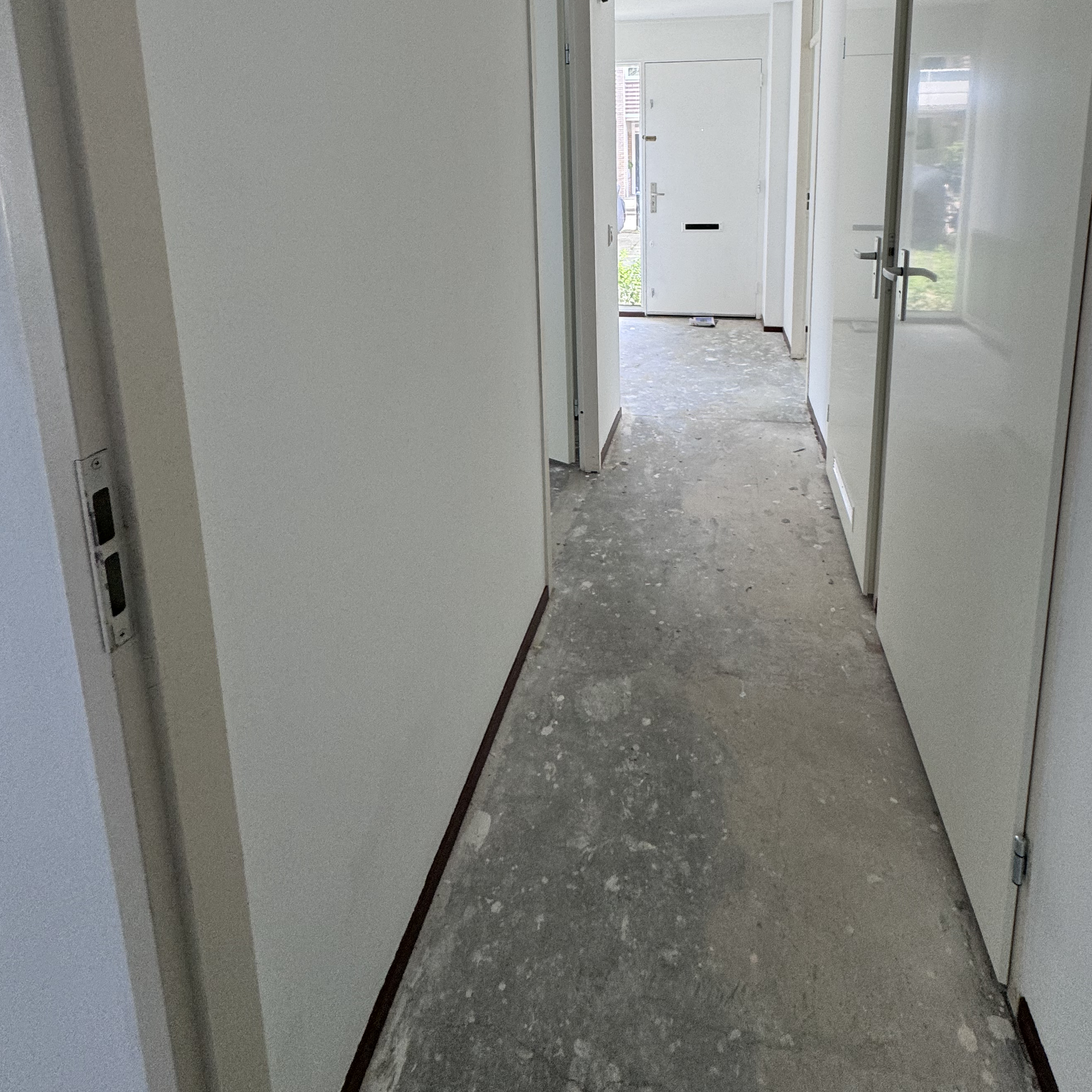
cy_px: 273
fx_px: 678
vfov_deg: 72.3
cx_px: 615
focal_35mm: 19
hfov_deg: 77.3
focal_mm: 2.22
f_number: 2.2
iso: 100
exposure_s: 1/99
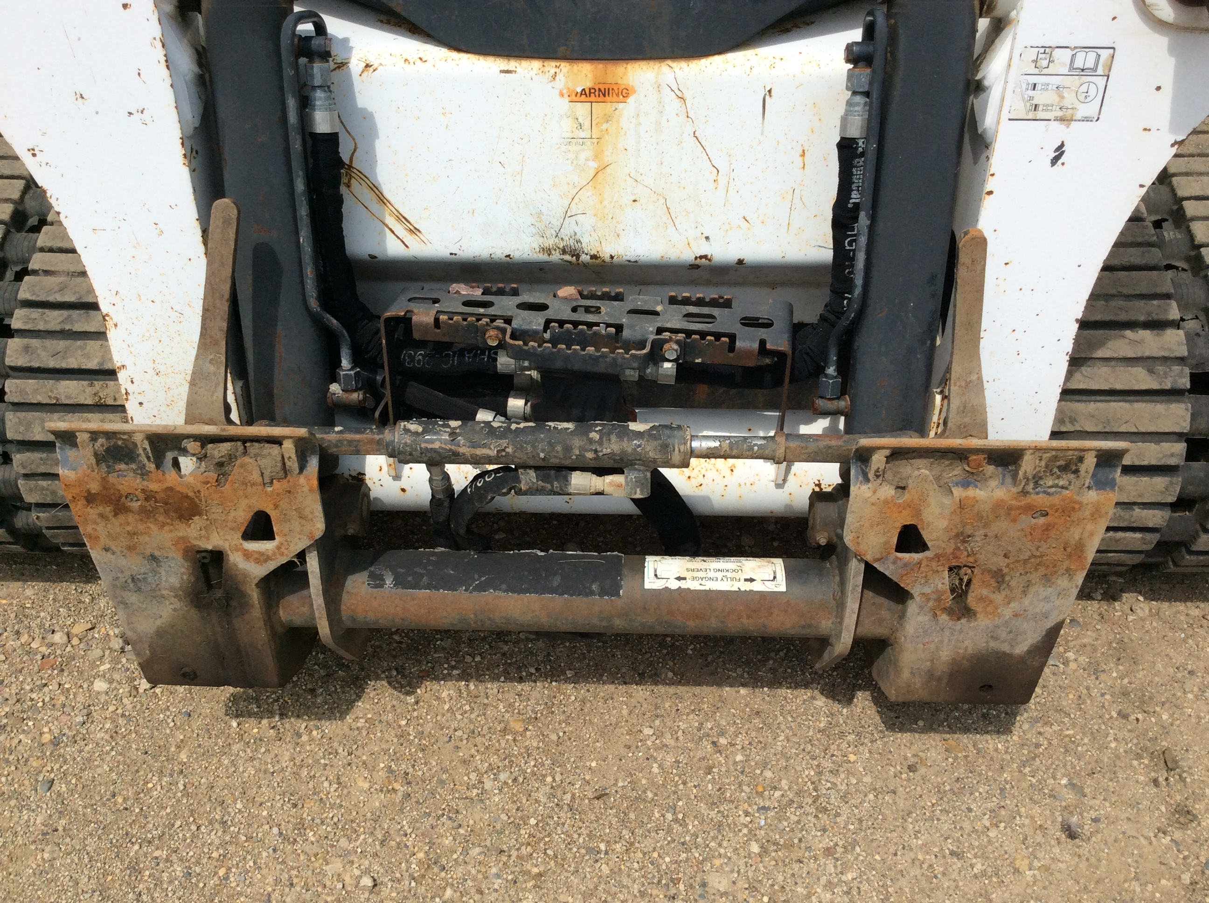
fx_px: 1116
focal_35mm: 32
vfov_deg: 44.1
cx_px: 604
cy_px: 452
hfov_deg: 56.9
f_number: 2.4
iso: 32
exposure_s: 1/1972
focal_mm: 3.3
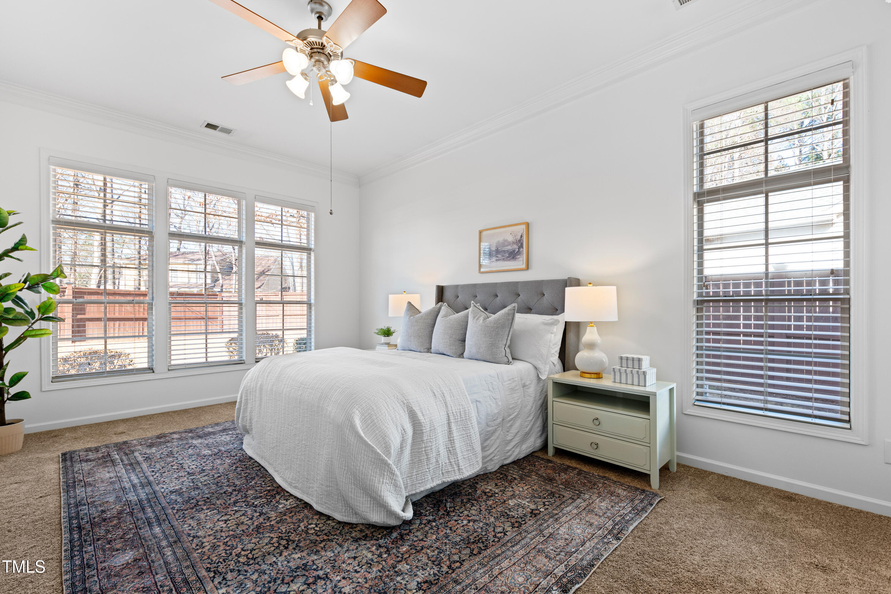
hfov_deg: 100.4
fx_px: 371
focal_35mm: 15
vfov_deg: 77.3
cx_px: 446
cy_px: 297
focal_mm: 10
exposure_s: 1/4
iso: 100
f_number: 8
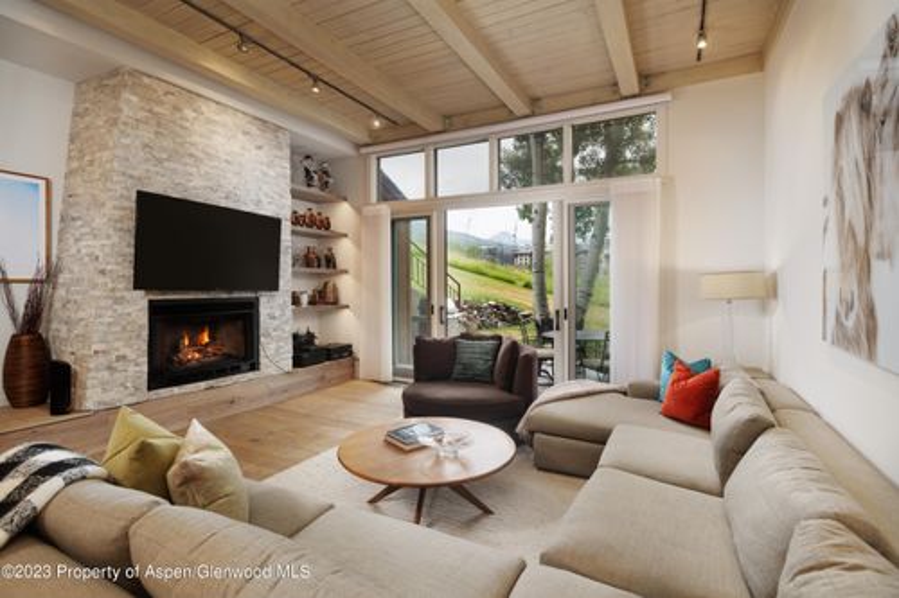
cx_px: 450
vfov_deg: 70.4
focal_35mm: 17
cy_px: 299
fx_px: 424
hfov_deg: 93.3
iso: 160
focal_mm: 17
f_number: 7.1
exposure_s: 1/200
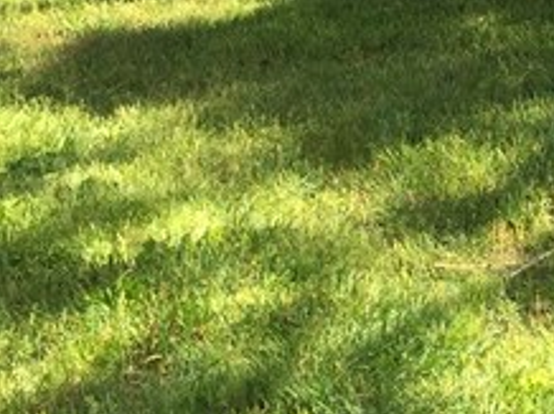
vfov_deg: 14.1
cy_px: -251
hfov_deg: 18.5
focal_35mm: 96
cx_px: 790
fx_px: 1535
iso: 32
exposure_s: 1/399
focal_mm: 4.15
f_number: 2.2
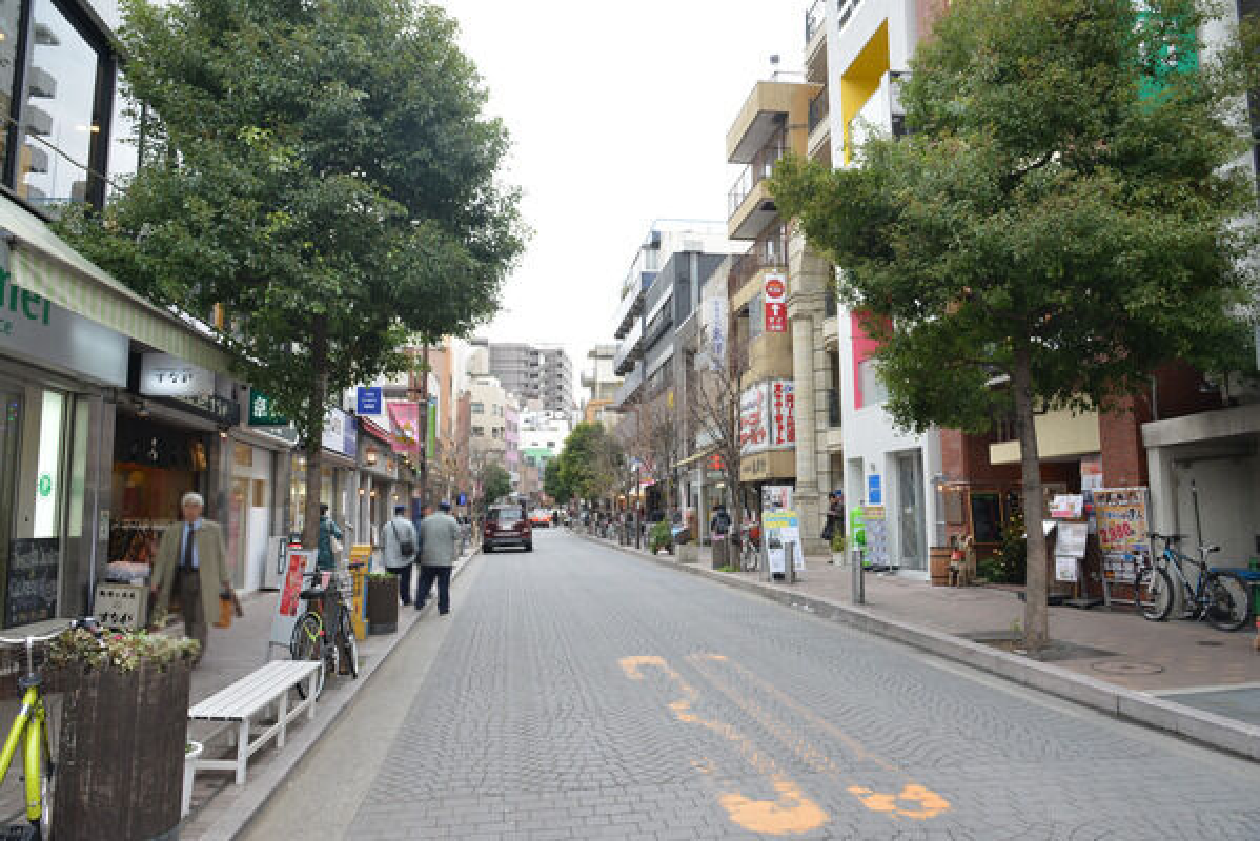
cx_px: 630
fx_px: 840
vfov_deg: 53.2
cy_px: 420
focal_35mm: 24
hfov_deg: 73.7
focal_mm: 24
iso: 400
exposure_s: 1/25
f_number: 11
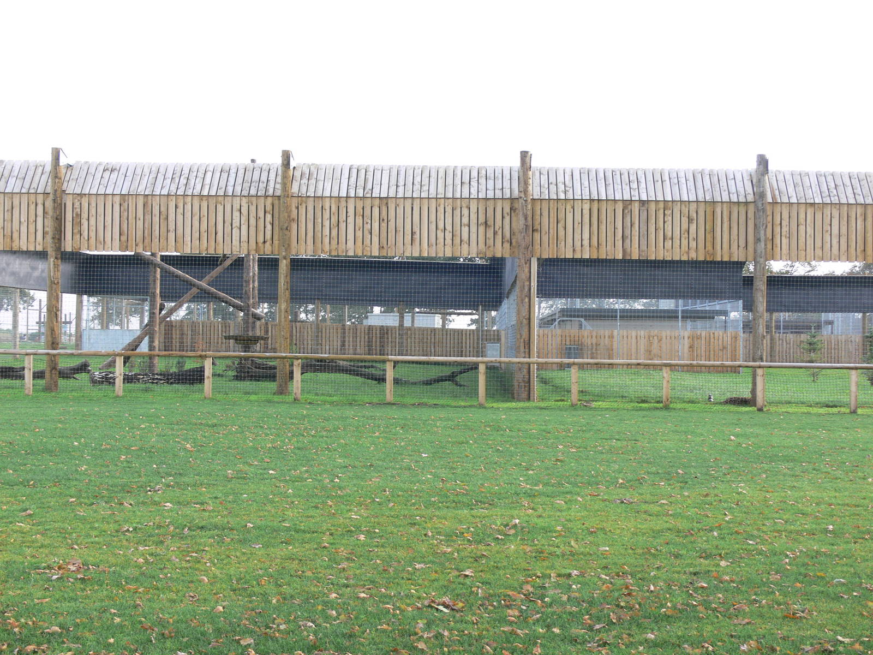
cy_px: 328
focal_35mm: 50
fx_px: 1261
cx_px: 436
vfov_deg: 29.1
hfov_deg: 38.2
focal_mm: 10.5
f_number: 4
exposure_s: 1/80
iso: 80
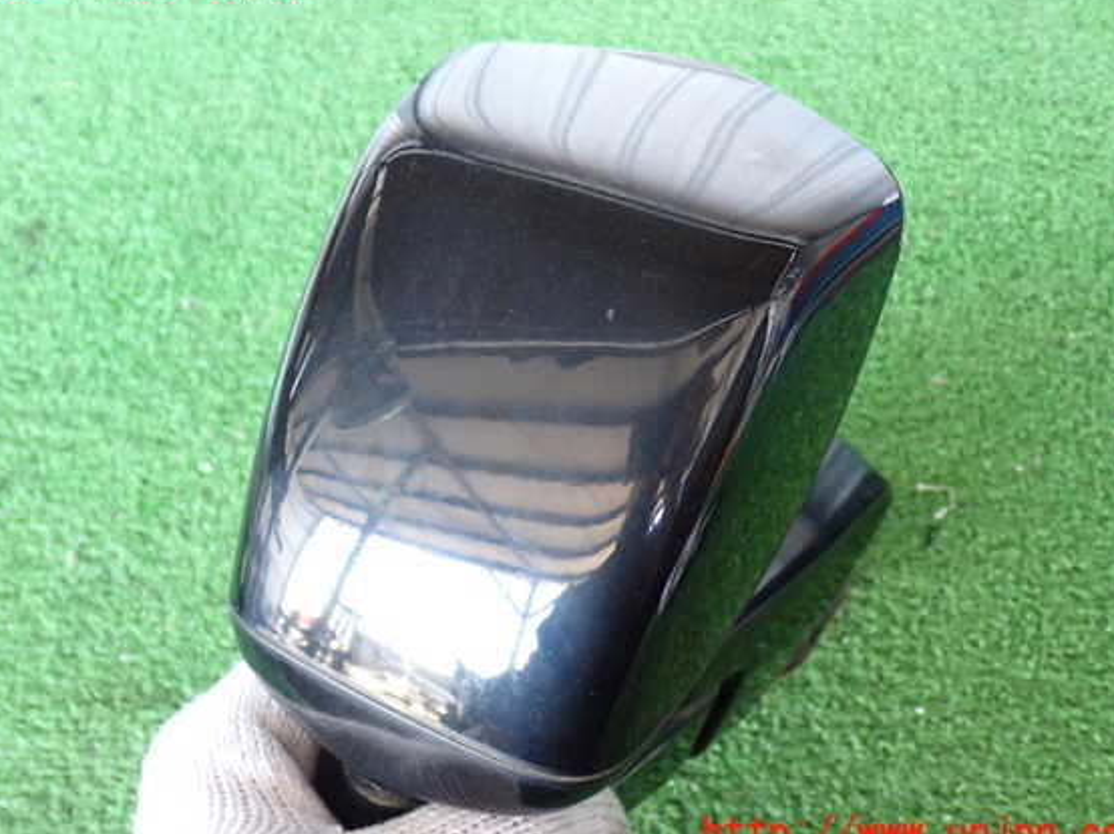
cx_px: 553
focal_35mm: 39
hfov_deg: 47.9
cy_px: 408
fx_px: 1255
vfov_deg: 36.8
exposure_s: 1/40
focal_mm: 6.37
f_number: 2.5
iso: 640
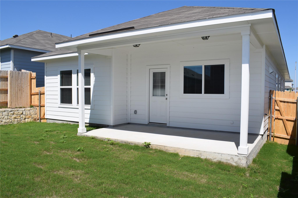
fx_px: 223
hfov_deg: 67.4
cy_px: 99
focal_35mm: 27
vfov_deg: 47.9
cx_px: 149
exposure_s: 1/500
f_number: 11
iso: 200
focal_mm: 18
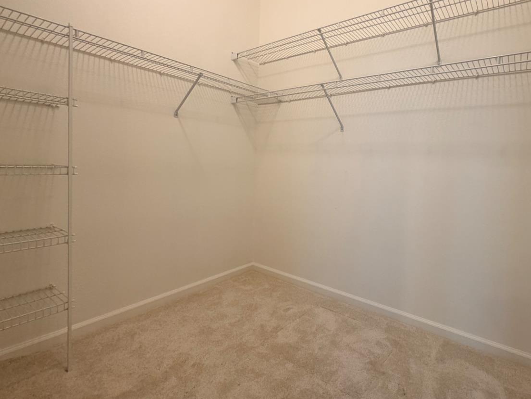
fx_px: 291
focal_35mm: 19
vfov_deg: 68.2
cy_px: 167
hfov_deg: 84.0
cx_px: 307
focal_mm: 2.22
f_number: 2.2
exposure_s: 1/60
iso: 200
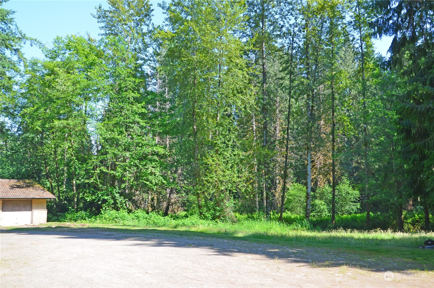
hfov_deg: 59.6
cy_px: 144
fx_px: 379
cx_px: 217
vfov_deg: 41.5
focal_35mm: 32
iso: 200
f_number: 10
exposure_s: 1/80
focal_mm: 21
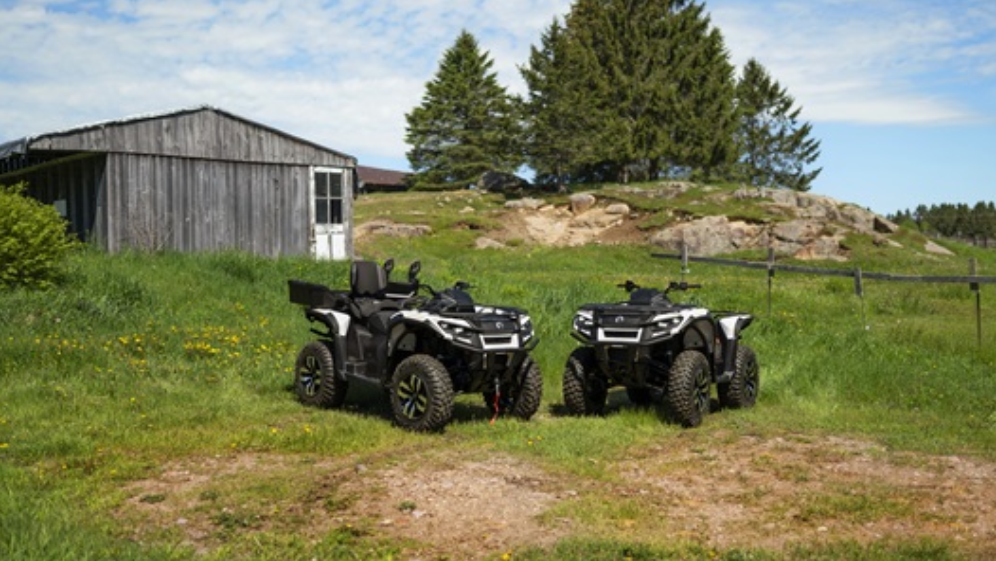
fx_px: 1030
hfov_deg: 51.6
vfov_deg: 30.4
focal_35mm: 39
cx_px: 528
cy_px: 289
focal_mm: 35
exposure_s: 1/2500
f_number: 1.8
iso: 40
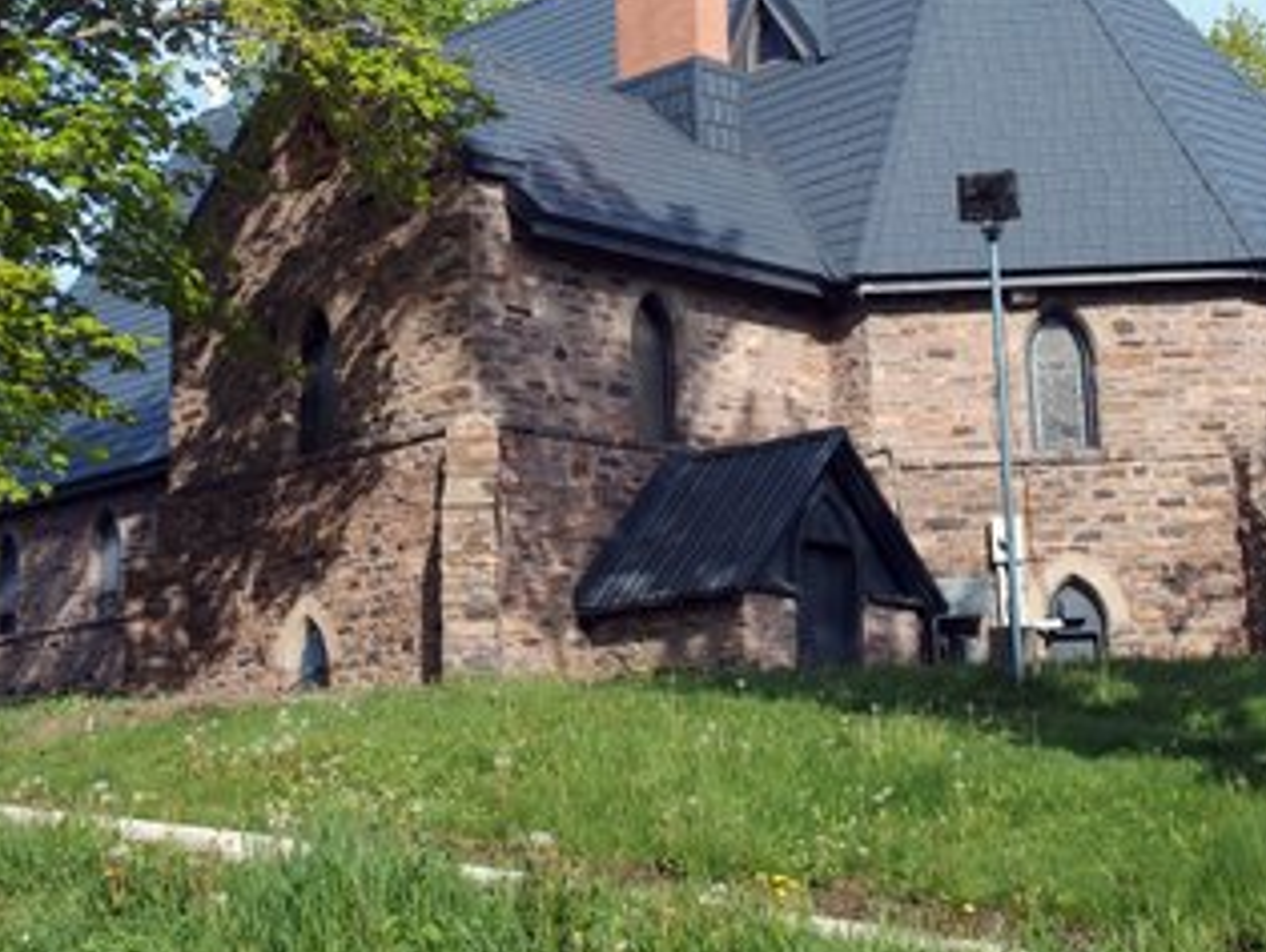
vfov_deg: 20.9
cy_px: 249
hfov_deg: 27.7
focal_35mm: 70
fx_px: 2563
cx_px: 623
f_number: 3.5
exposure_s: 1/800
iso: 100
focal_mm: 9.8
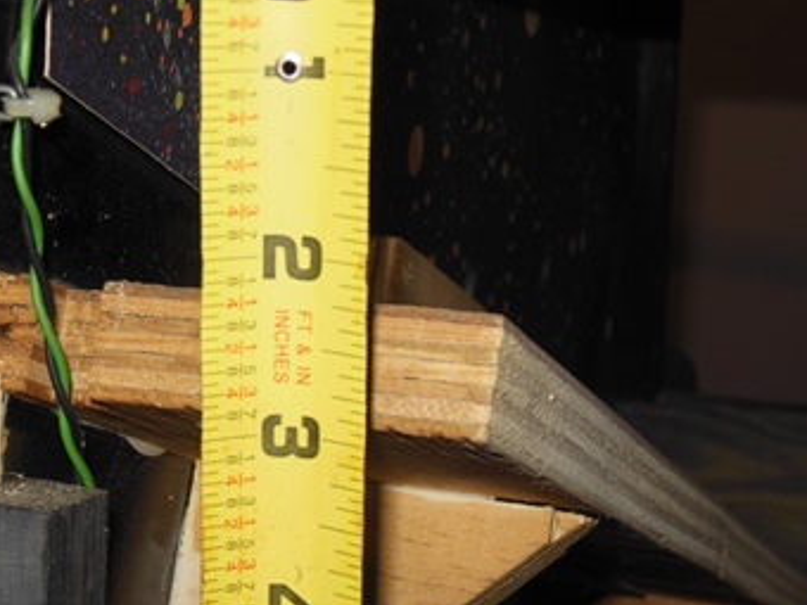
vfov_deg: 19.6
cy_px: 304
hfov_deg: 26.0
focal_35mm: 75
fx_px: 1748
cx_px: 351
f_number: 4.1
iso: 125
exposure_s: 1/60
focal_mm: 10.2
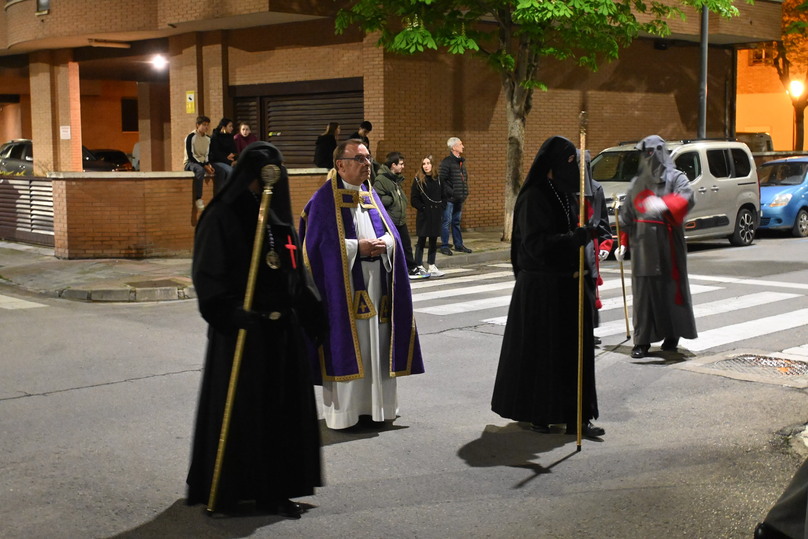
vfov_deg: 26.5
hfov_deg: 38.9
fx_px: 1145
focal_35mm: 51
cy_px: 270
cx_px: 404
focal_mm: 34
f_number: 5
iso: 6400
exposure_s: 1/20
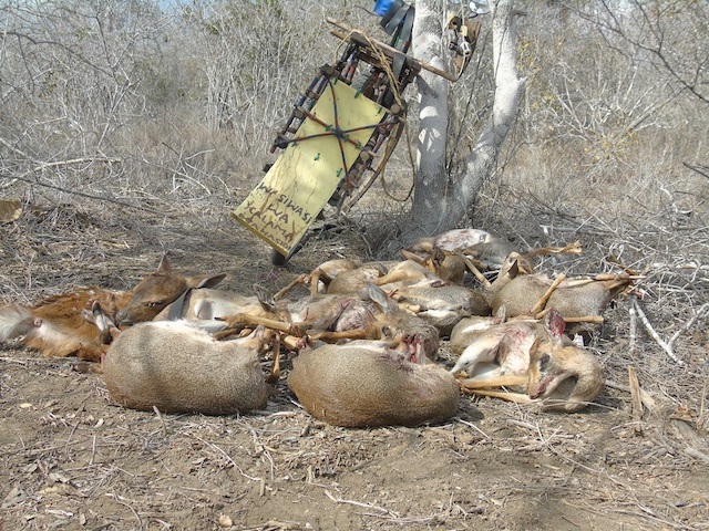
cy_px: 266
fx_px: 819
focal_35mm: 40
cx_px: 354
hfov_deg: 46.8
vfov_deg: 36.0
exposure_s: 1/500
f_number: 3.9
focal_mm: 7.1
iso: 80
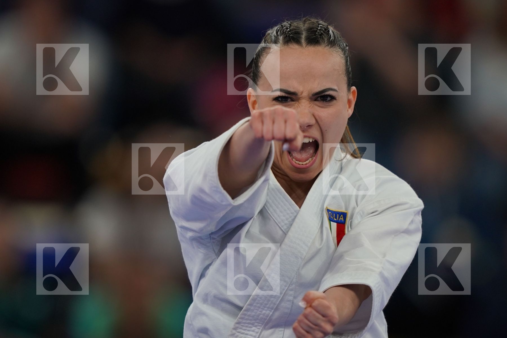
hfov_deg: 3.4
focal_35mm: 600
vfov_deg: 2.3
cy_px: 169
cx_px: 254
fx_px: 8449
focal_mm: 400
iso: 500
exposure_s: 1/320
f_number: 2.8
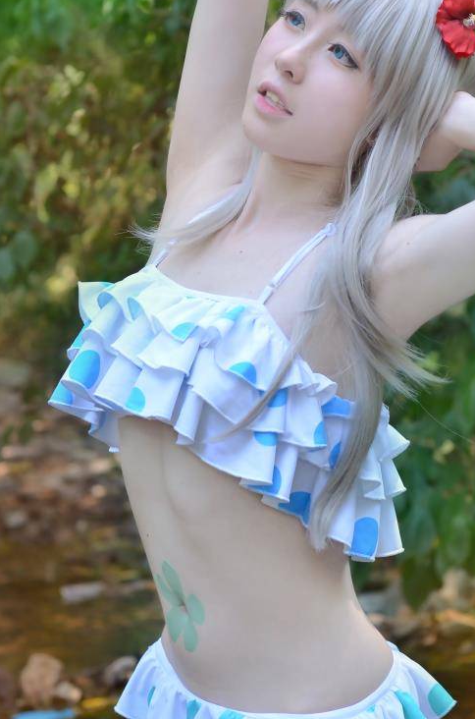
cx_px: 340
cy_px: 131
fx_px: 2448
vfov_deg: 16.6
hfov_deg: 11.1
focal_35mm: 123
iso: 500
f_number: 3.5
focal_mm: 50
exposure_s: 1/640
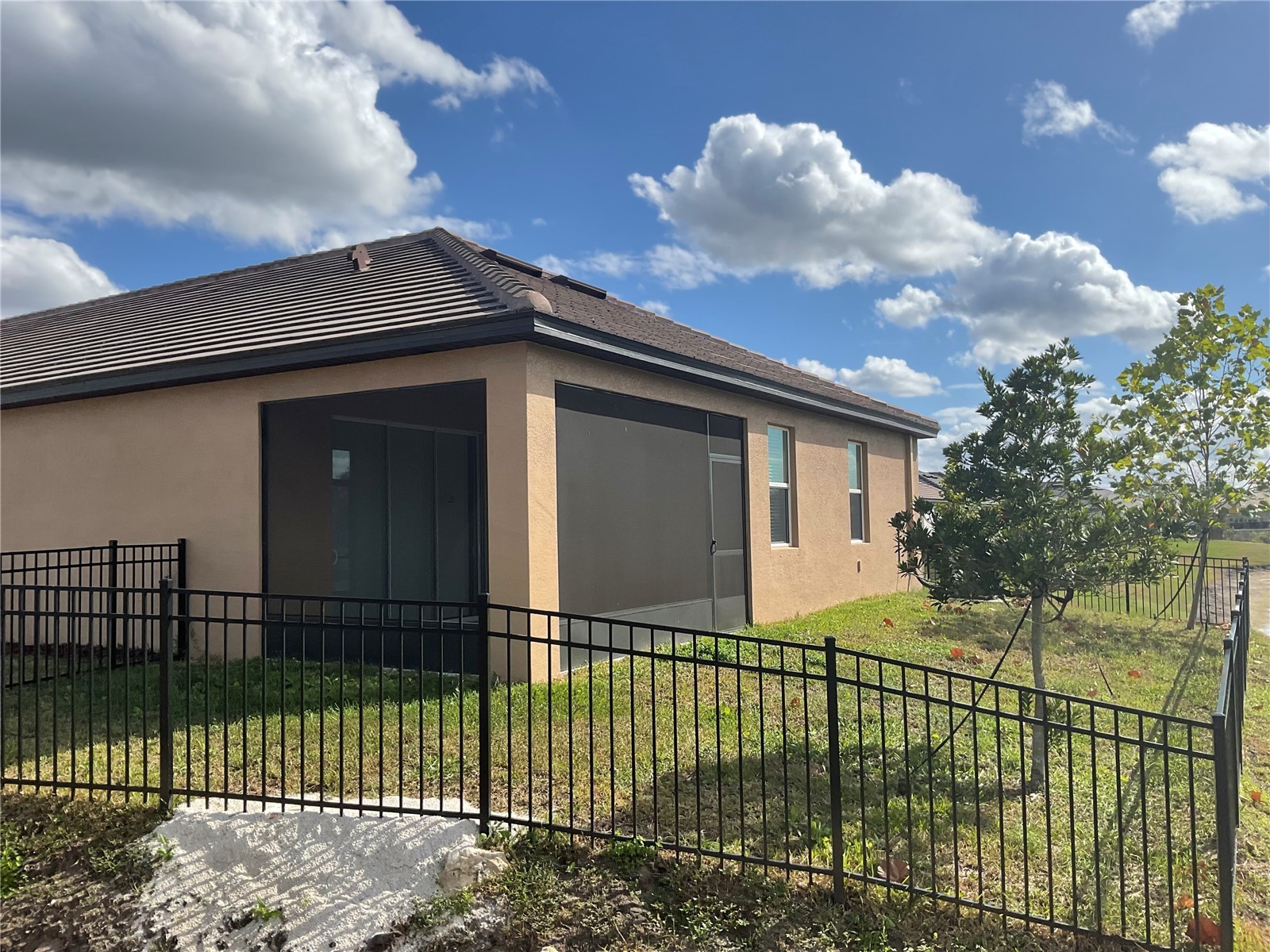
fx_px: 1064
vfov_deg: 48.2
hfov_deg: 61.7
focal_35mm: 29
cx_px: 635
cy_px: 476
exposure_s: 1/2538
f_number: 1.8
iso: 16
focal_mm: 3
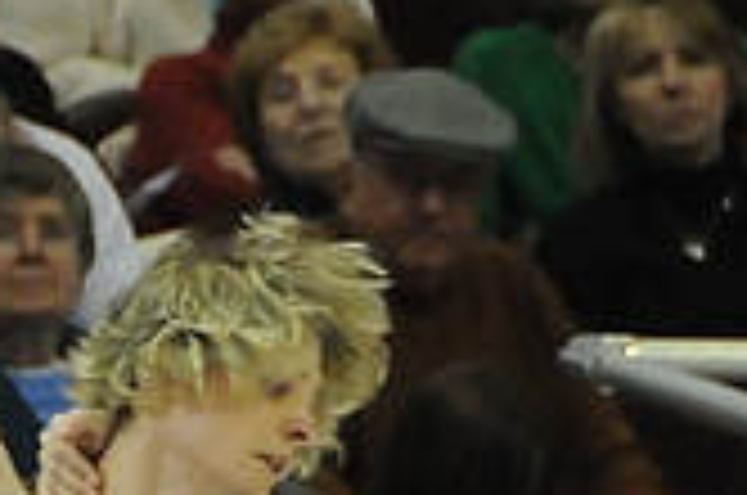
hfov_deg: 1.4
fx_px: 29988
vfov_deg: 0.9
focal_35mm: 1448
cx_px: -22
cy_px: 1109
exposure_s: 1/800
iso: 3200
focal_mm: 200
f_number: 5.6
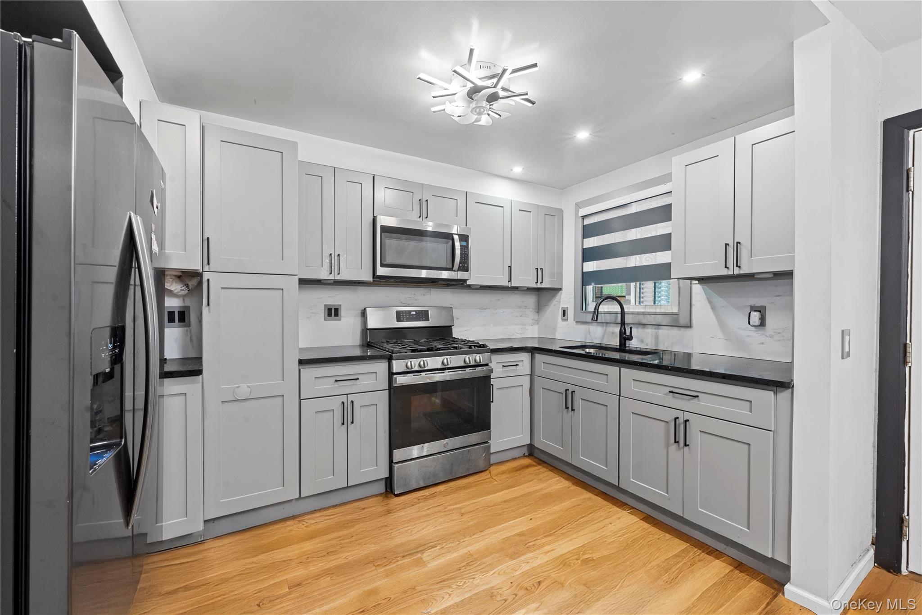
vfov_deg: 81.2
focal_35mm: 14
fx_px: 359
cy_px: 308
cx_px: 461
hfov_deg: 104.3
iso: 400
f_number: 10
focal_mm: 14
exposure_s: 1/1.67
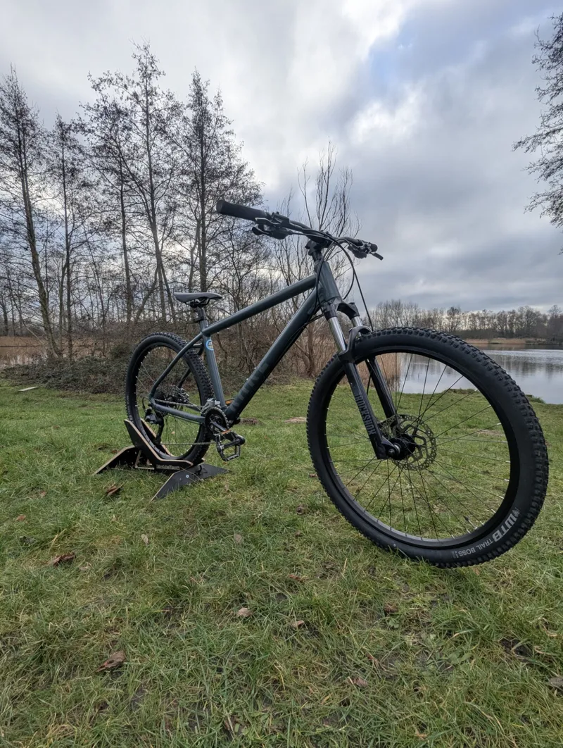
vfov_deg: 94.4
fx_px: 346
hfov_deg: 78.3
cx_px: 282
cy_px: 374
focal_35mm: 16
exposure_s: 1/1058
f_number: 2.2
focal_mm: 2.35
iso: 51
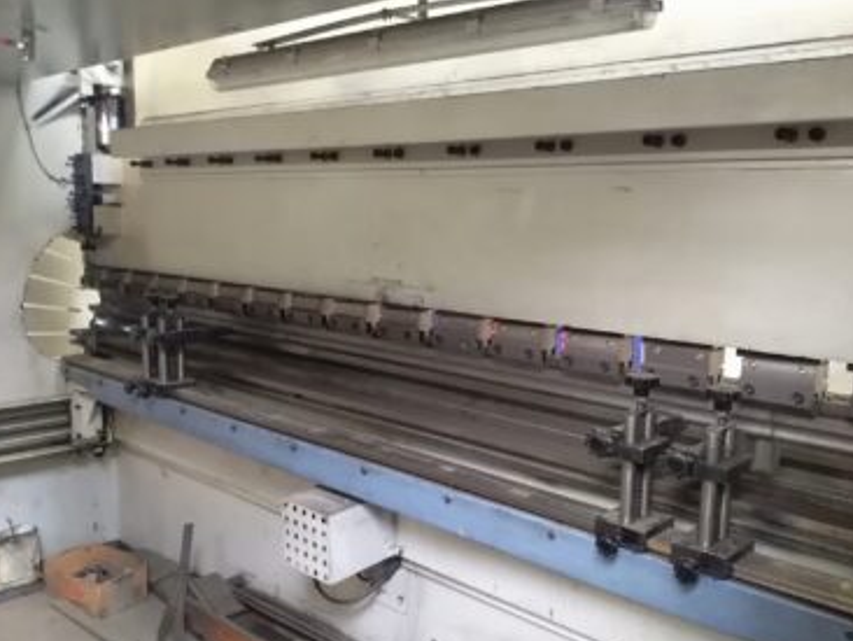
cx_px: 459
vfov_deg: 44.2
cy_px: 338
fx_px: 789
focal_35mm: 32
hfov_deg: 56.7
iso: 803
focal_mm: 3.52
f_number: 2
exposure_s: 1/15
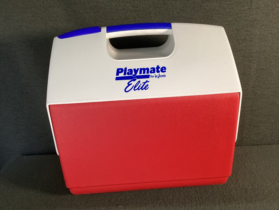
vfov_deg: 45.4
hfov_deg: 58.3
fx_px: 250
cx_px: 140
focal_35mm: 31
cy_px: 105
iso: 100
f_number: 2.4
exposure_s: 1/60
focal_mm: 3.3
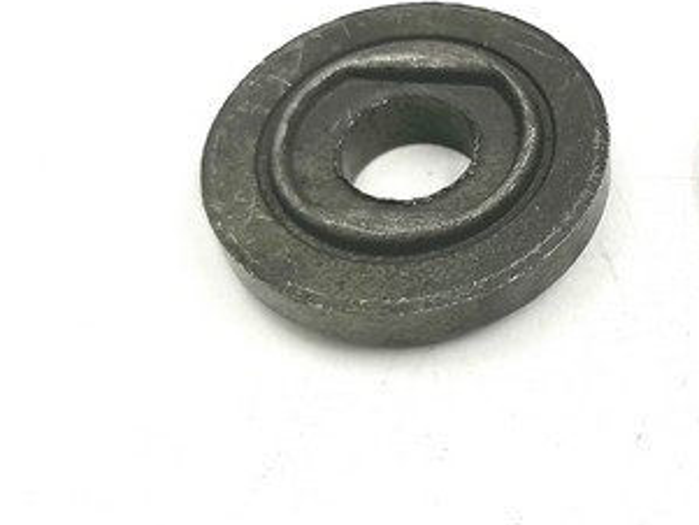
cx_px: 664
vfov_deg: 21.7
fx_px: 1353
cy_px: 125
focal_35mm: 67
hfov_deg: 27.6
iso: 50
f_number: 1.8
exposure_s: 1/163
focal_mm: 5.3
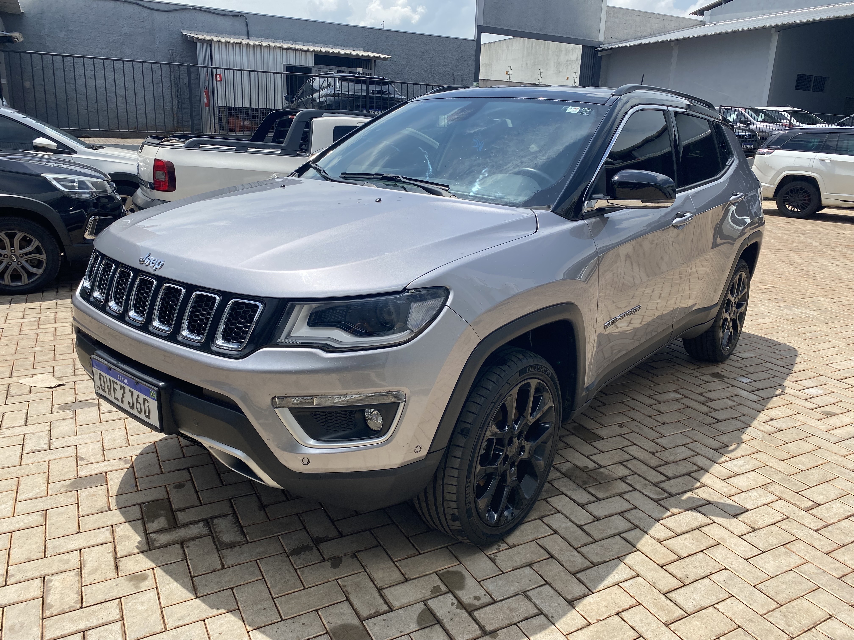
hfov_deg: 67.3
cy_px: 320
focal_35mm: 26
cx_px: 427
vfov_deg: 53.1
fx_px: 641
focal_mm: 4.25
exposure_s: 1/3040
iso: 32
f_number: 1.8
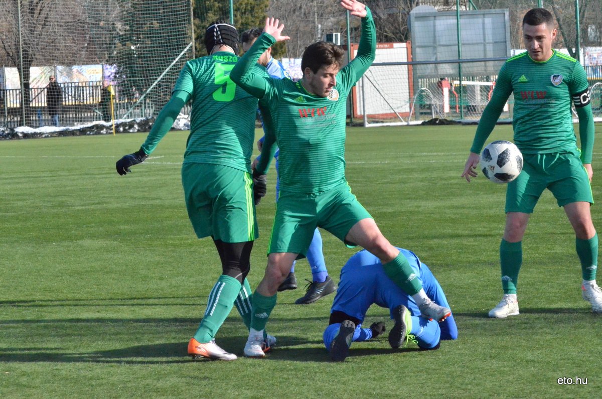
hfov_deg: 12.5
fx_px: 2754
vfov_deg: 8.3
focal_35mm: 165
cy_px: 200
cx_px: 301
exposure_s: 1/4000
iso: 6400
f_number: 16
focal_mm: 110
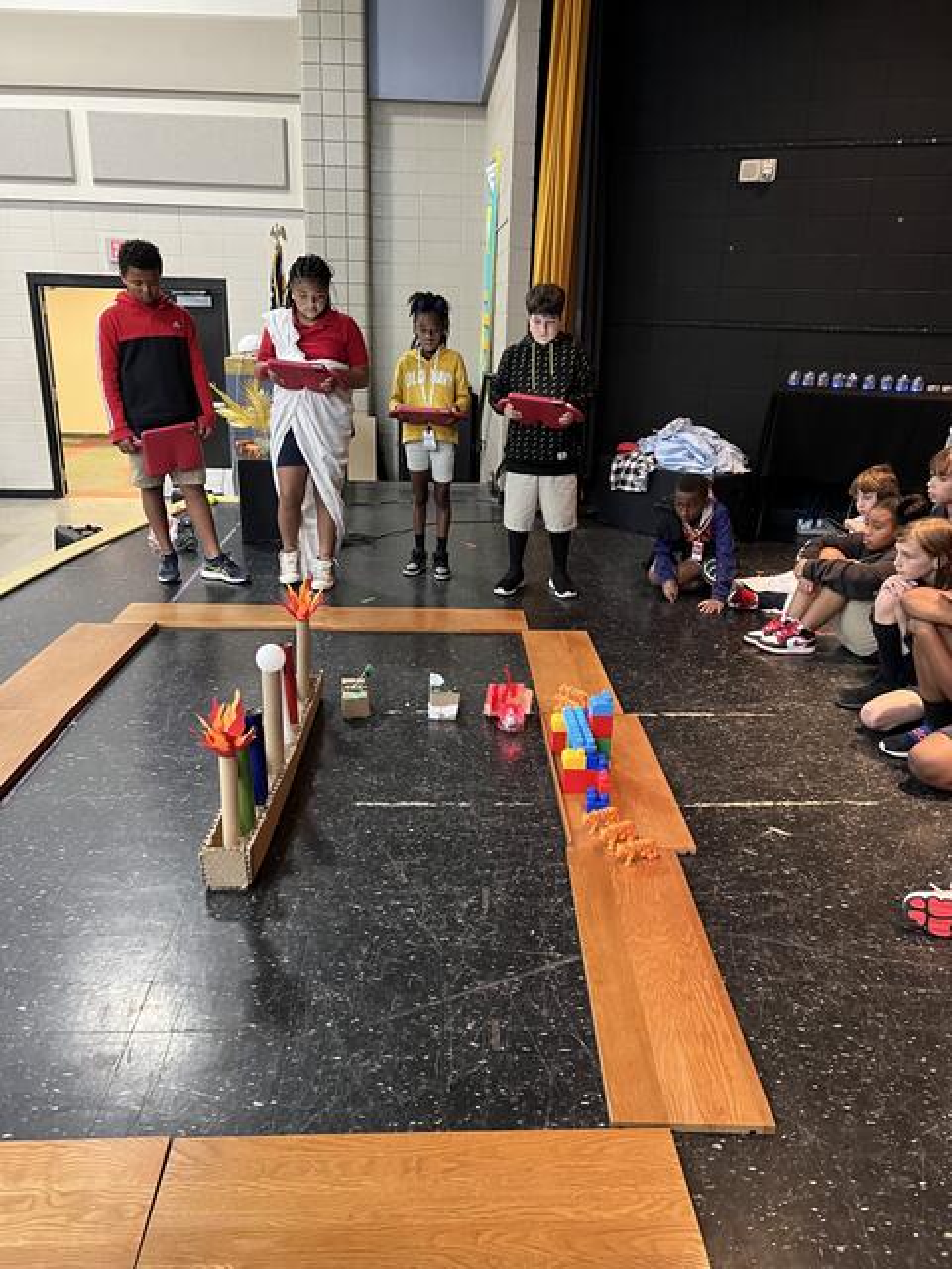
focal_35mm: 26
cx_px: 476
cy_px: 634
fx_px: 953
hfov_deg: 53.1
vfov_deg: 67.3
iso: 400
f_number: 1.5
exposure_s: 1/40
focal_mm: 5.7
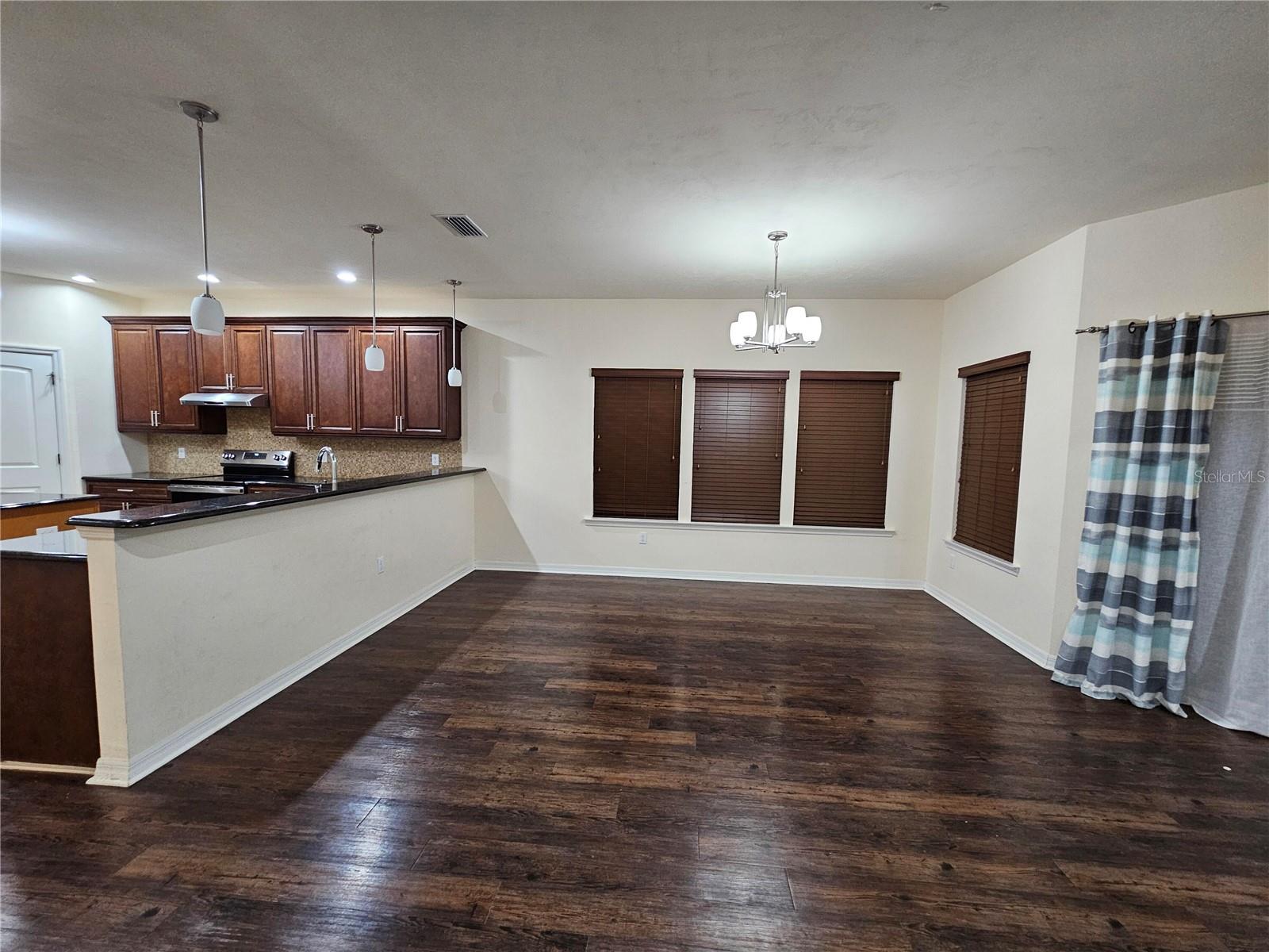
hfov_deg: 106.2
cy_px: 476
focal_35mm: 13
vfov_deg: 89.9
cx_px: 634
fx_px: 477
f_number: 2.2
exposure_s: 1/40
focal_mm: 2.2
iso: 320
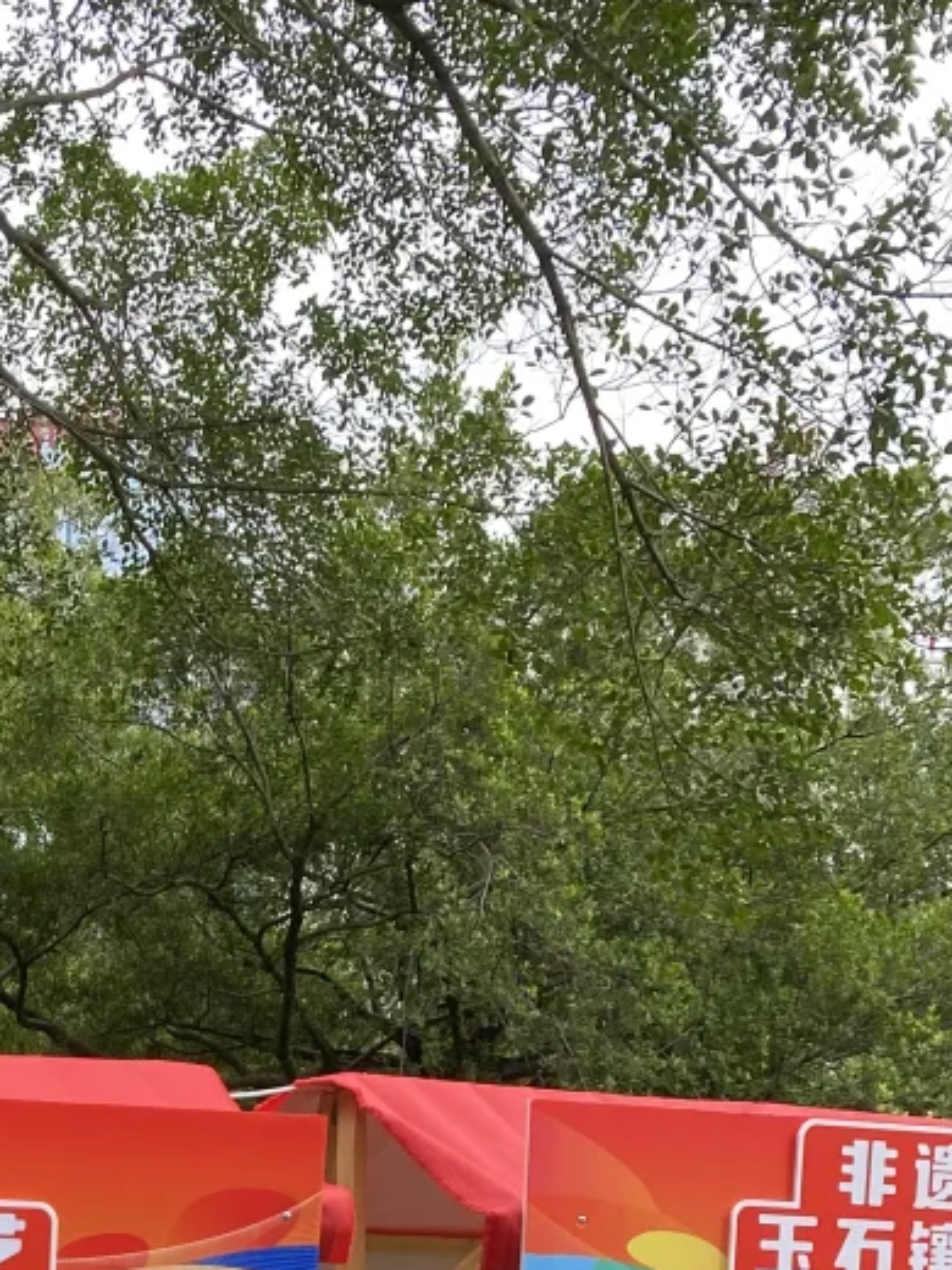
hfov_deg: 19.0
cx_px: -276
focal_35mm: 72
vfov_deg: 23.4
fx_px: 2640
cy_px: 1712
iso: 32
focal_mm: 4.25
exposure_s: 1/344
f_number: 1.8
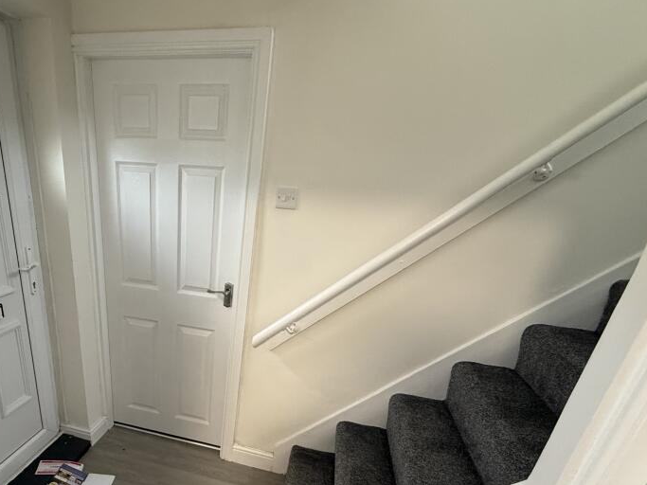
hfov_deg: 76.5
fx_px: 392
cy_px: 344
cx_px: 215
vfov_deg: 61.0
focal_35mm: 21
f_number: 2.2
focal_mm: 2.22
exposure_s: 1/50
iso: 400
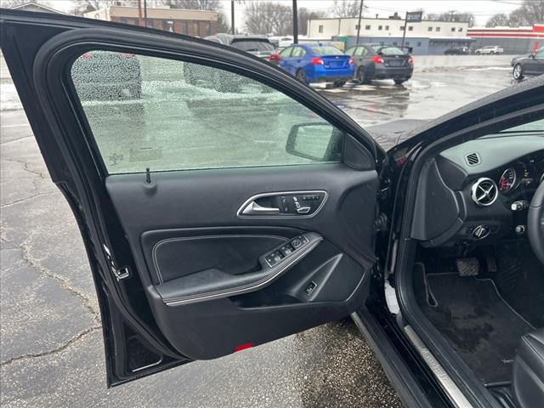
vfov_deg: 53.1
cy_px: 204
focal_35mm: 26
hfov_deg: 67.3
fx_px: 409
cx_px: 272
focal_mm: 5.7
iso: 80
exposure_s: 1/120
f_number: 1.5
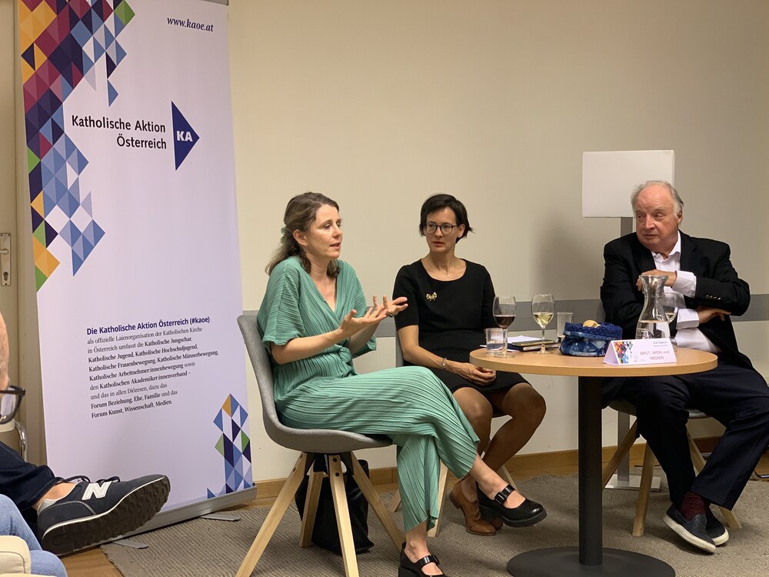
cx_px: 384
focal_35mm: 52
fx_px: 1155
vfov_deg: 28.0
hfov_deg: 36.8
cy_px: 288
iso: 100
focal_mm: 6
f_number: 2.4
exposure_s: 1/50
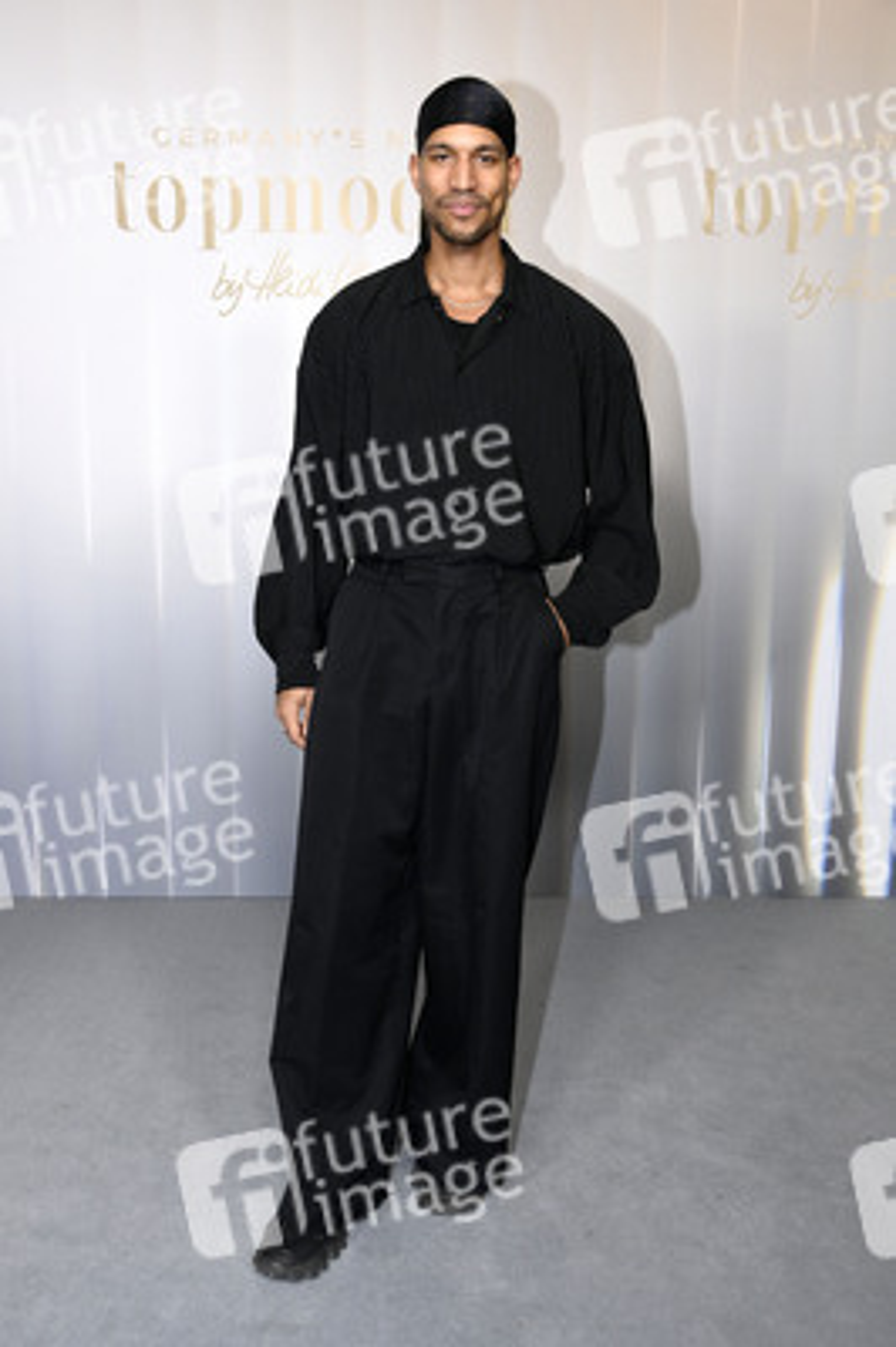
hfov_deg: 36.8
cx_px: 448
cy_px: 674
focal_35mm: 36
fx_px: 1346
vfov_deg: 53.2
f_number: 5.6
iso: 1000
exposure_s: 1/250
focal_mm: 36
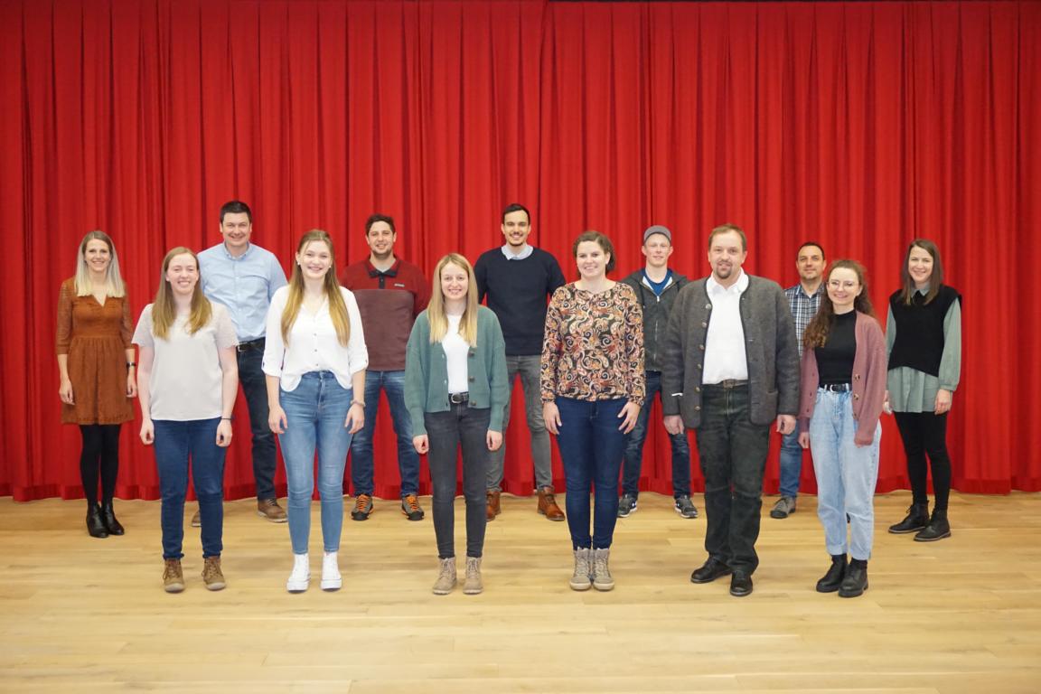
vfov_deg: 33.0
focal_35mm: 40
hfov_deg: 47.9
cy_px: 347
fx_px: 1171
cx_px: 520
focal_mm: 27
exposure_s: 1/125
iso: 3200
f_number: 4.5
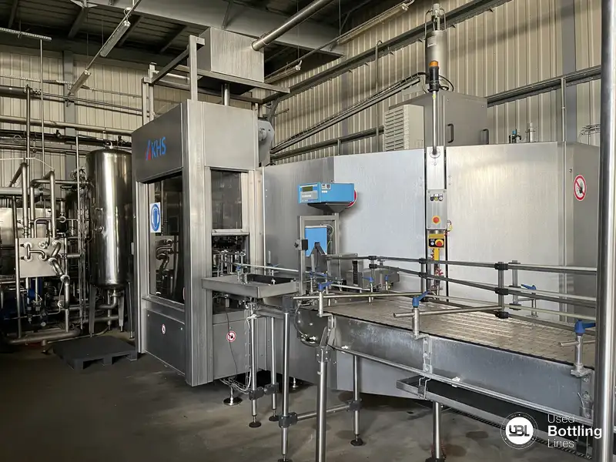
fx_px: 463
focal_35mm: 26
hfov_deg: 67.3
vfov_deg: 53.1
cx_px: 308
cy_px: 231
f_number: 1.6
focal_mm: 4.2
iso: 400
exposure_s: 1/60
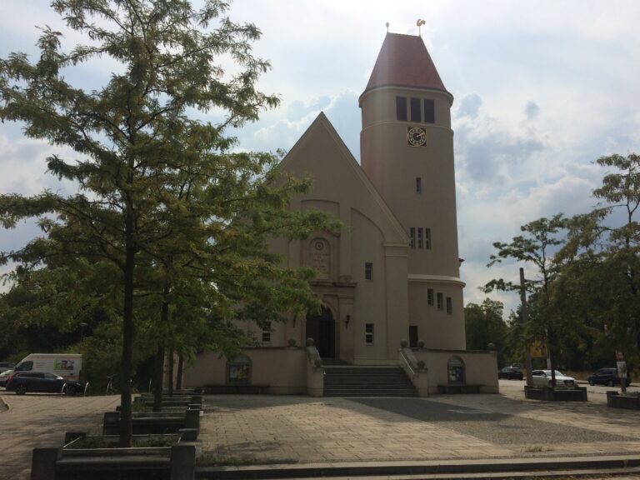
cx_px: 320
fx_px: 536
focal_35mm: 29
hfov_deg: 61.7
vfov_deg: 48.2
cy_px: 240
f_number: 2.2
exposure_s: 1/6849
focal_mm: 4.15
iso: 32
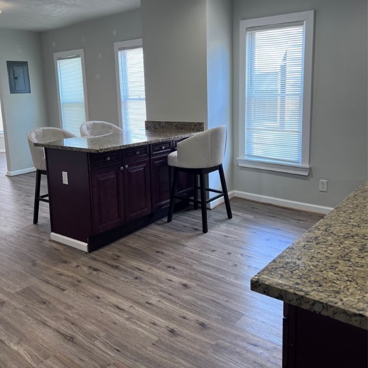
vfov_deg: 52.3
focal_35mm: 31
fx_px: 373
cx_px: 182
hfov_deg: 52.5
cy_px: 157
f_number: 1.5
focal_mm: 5.7
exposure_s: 1/120
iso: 80
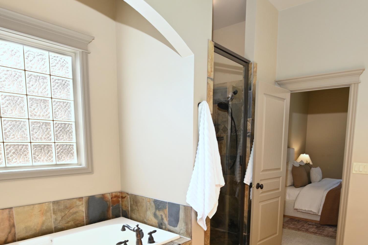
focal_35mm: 24
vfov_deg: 50.6
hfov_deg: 73.5
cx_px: 203
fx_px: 245
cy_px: 188
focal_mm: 10
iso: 400
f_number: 7.1
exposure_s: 1/125
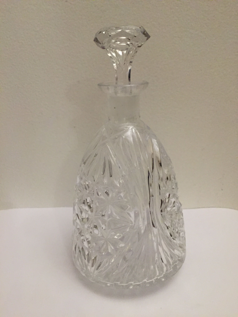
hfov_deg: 48.2
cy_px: 158
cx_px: 119
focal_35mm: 29
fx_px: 266
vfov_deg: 61.7
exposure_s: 1/25
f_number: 2.2
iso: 320
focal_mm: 4.15
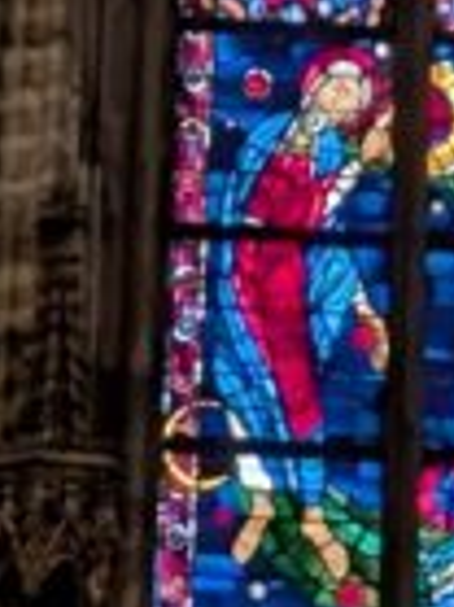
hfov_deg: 4.1
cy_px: -1157
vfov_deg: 5.2
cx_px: 631
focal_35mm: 362
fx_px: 6340
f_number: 1.68
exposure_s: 1/36
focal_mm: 6.9
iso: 385
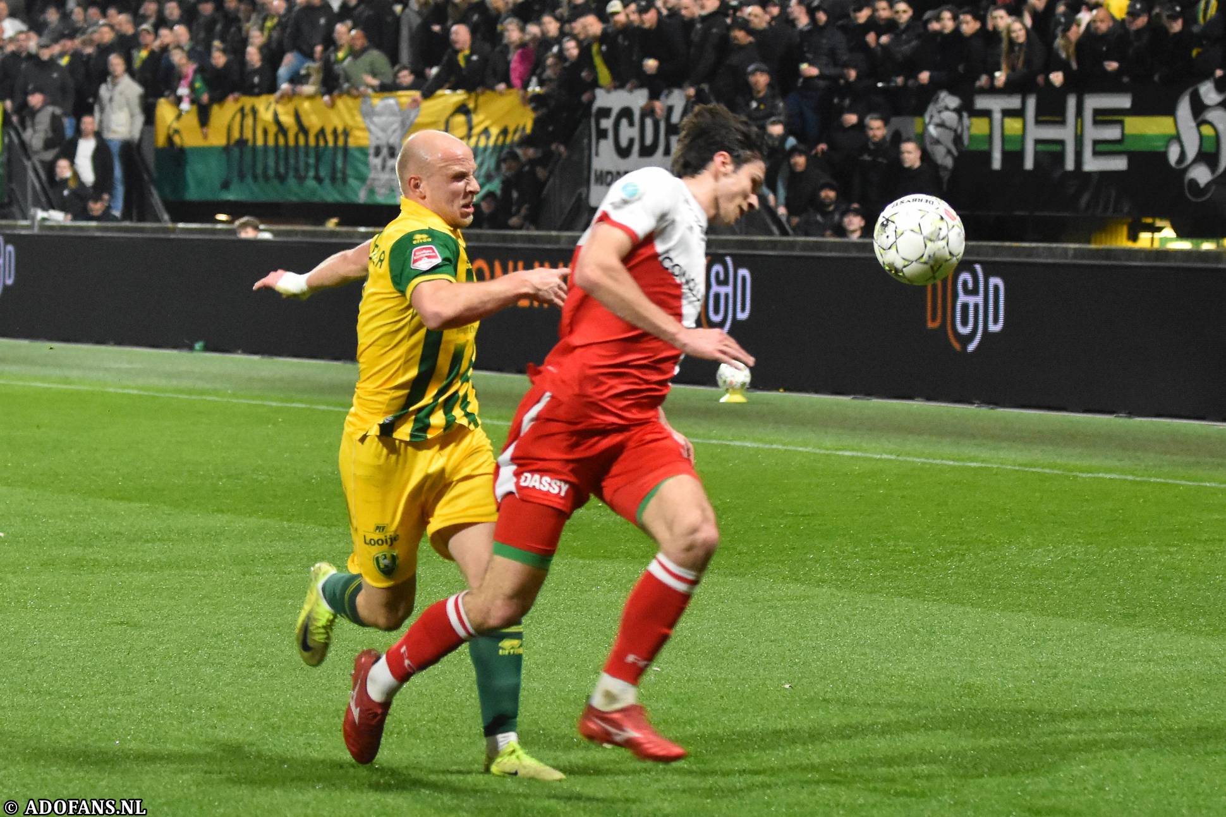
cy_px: 408
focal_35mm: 105
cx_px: 613
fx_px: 3575
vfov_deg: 13.0
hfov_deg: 19.5
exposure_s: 1/500
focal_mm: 70
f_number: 2.8
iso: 4000
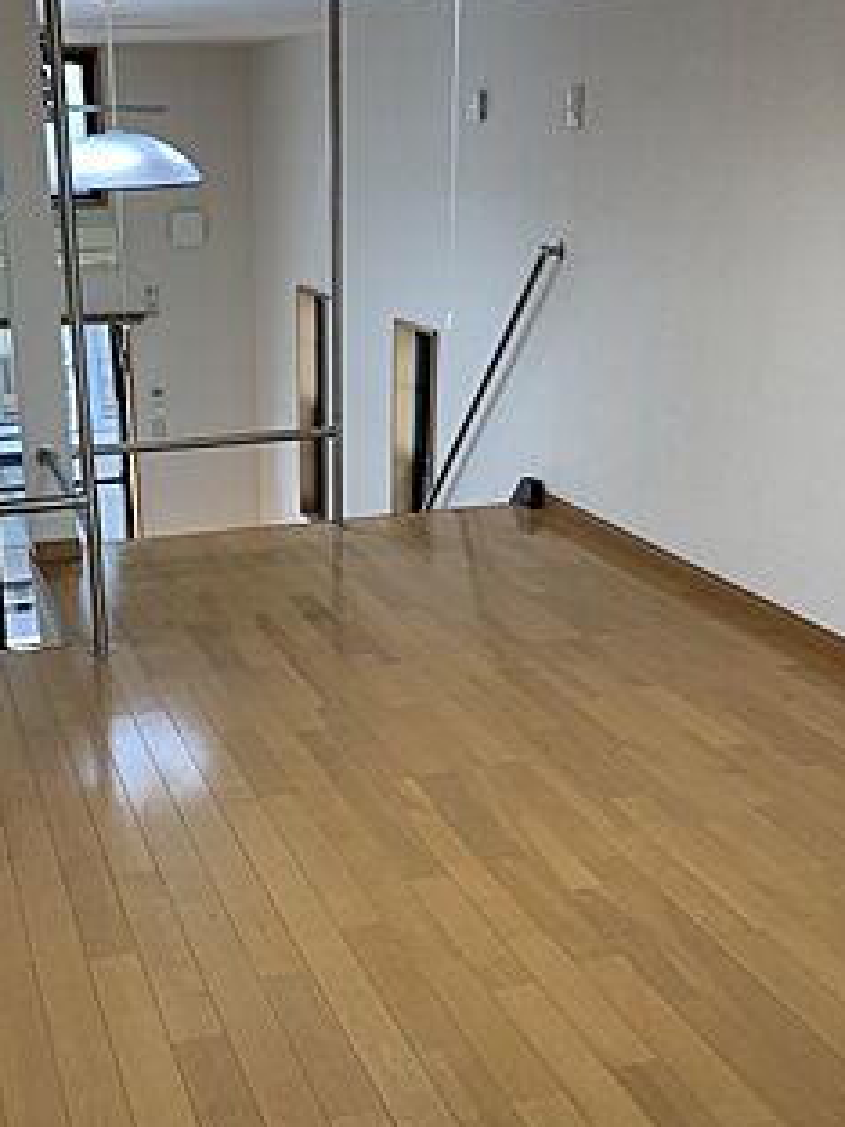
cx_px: 300
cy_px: 625
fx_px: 1302
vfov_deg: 46.7
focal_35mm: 40
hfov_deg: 35.7
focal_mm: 4.25
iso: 80
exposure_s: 1/120
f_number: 1.8
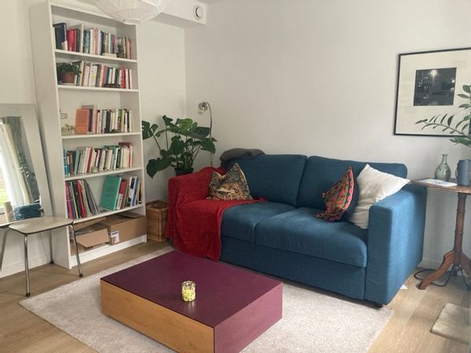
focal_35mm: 28
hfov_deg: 63.4
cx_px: 236
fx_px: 381
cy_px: 176
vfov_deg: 49.7
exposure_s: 1/60
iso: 200
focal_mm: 3.99
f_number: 1.8
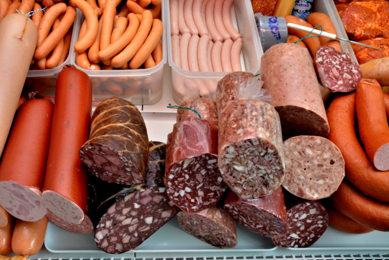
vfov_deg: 34.2
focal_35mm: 39
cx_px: 194
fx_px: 421
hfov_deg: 49.6
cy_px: 130
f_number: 8
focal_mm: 26
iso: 800
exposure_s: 1/100
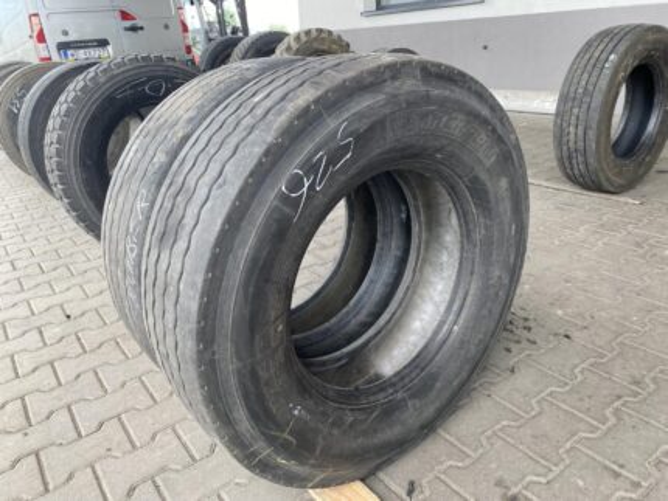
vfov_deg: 53.1
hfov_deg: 67.3
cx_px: 334
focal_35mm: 26
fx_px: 502
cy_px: 250
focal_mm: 4.25
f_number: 1.8
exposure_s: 1/186
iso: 32
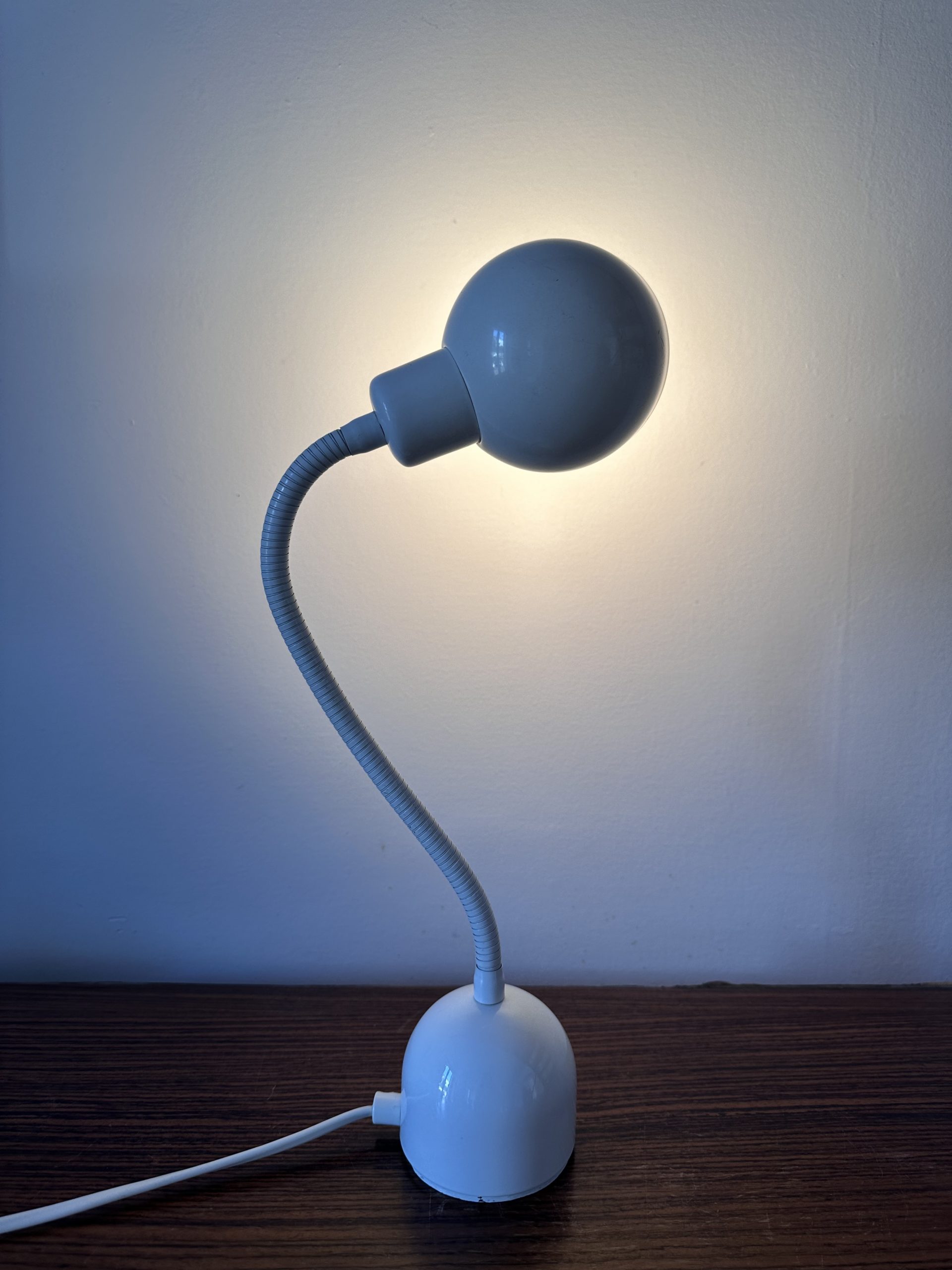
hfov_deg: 56.8
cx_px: 476
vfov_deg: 71.6
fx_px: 880
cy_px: 635
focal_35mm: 24
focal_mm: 6.86
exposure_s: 1/128
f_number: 1.78
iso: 64
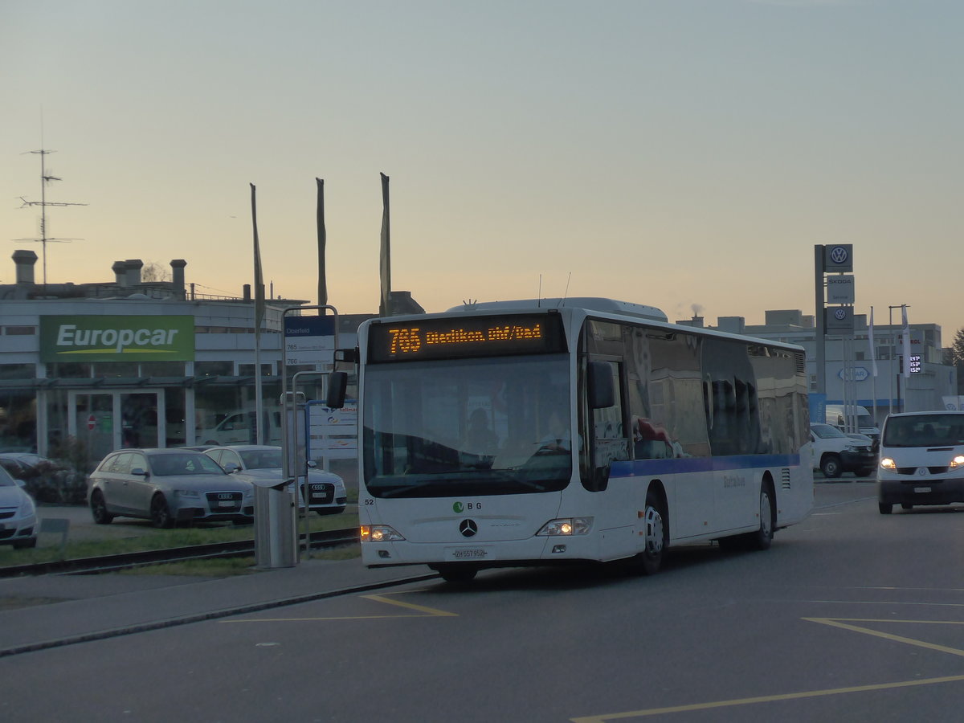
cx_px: 482
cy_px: 362
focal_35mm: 90
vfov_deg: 16.4
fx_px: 2506
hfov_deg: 21.8
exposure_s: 1/500
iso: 160
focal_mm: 18
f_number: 4.6
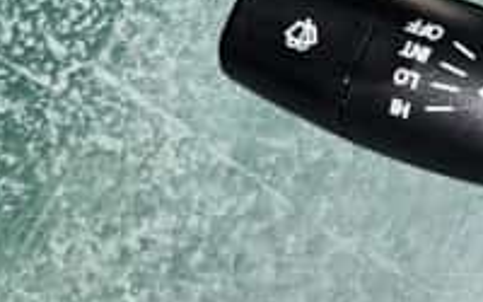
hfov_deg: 13.8
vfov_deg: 8.9
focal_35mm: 137
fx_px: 1803
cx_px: 836
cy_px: -355
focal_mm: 5.7
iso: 40
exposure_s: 1/21
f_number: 1.5
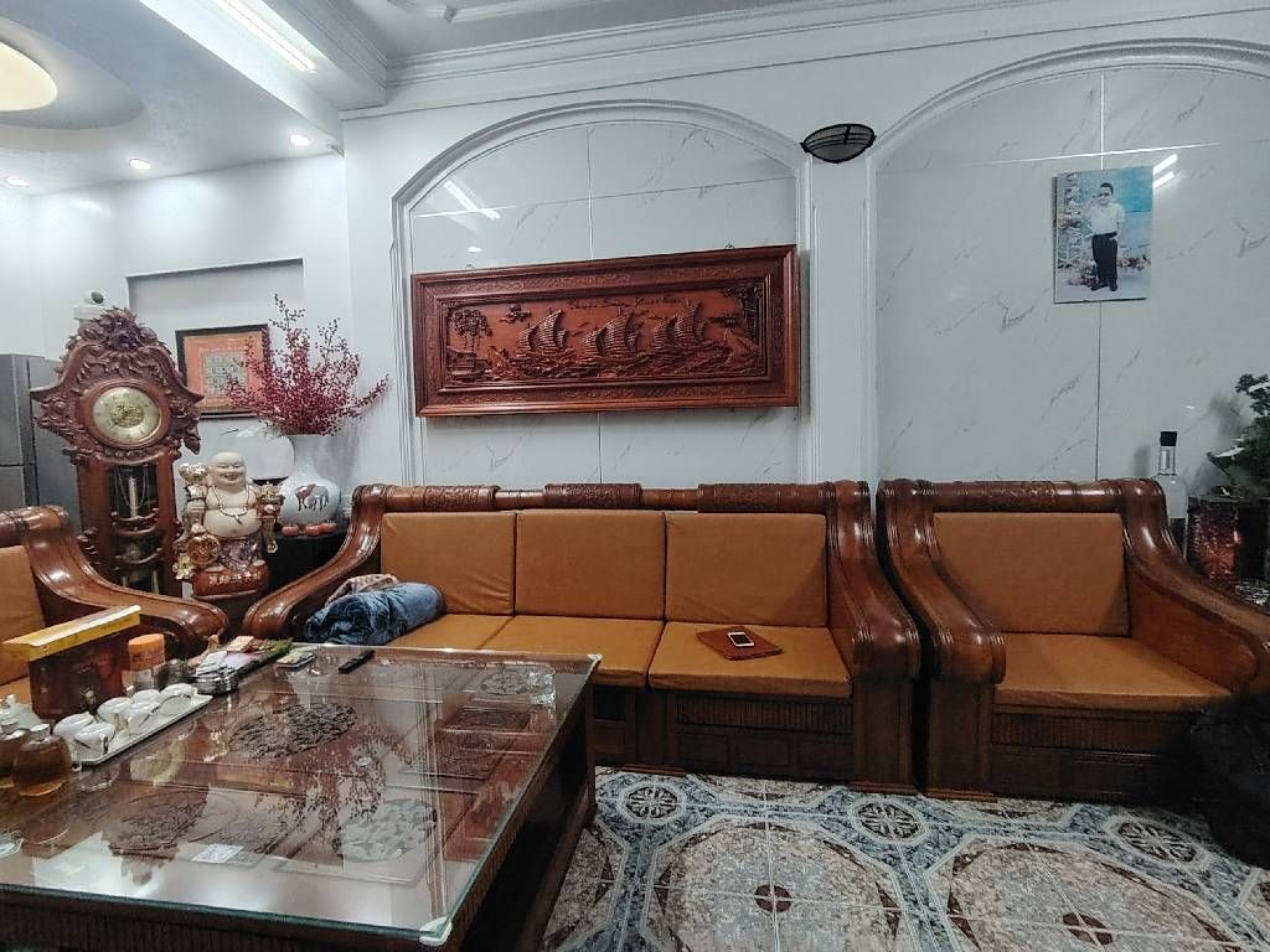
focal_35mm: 17
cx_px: 635
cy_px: 476
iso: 139
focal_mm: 1.42
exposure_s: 1/50
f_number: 2.2
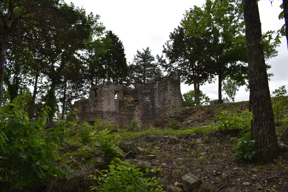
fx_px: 216
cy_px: 96
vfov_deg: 47.9
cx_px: 144
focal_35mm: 27
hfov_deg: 67.4
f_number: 8
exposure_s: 1/200
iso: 100
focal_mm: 18
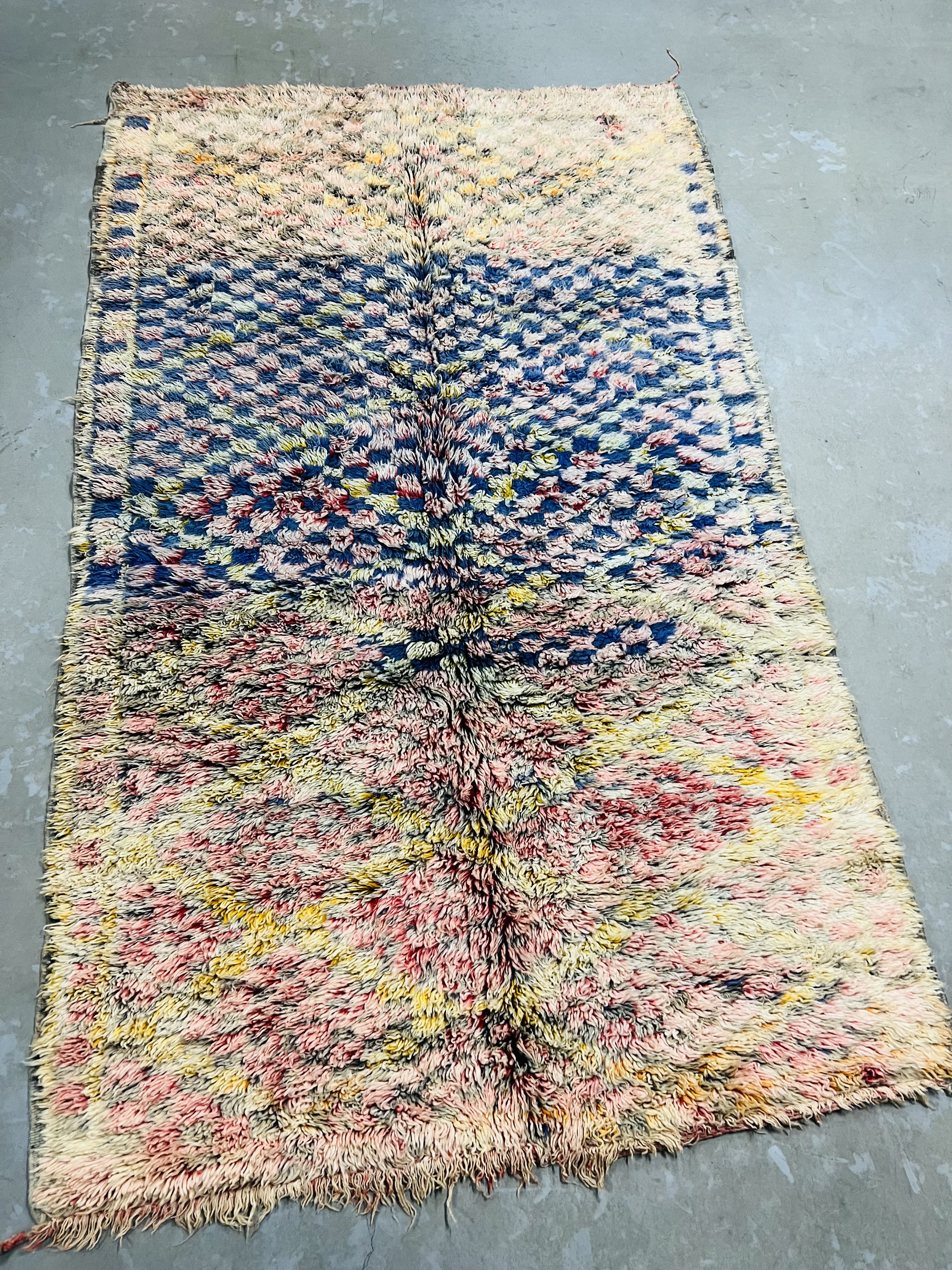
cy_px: 635
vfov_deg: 67.3
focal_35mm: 26
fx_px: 953
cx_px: 476
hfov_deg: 53.1
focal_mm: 5.7
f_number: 1.5
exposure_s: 1/50
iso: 125
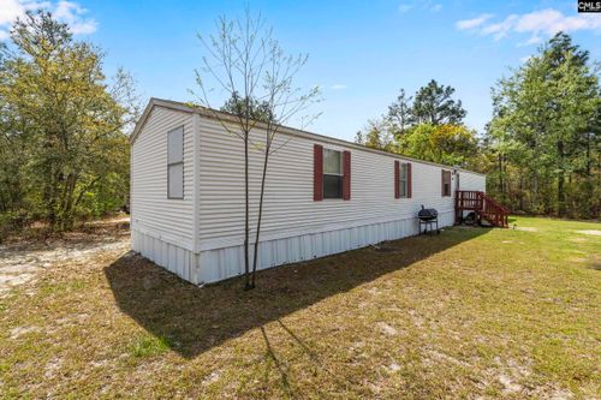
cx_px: 300
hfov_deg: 100.4
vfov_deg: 77.3
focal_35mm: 15
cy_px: 200
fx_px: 250
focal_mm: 10
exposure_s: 1/500
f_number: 8
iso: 250
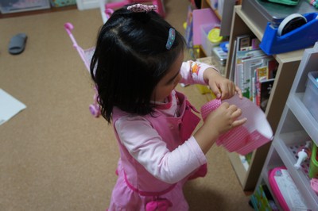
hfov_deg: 57.3
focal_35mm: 33
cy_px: 106
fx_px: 291
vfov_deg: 39.9
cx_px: 159
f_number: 4
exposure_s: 1/80
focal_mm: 22
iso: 1000
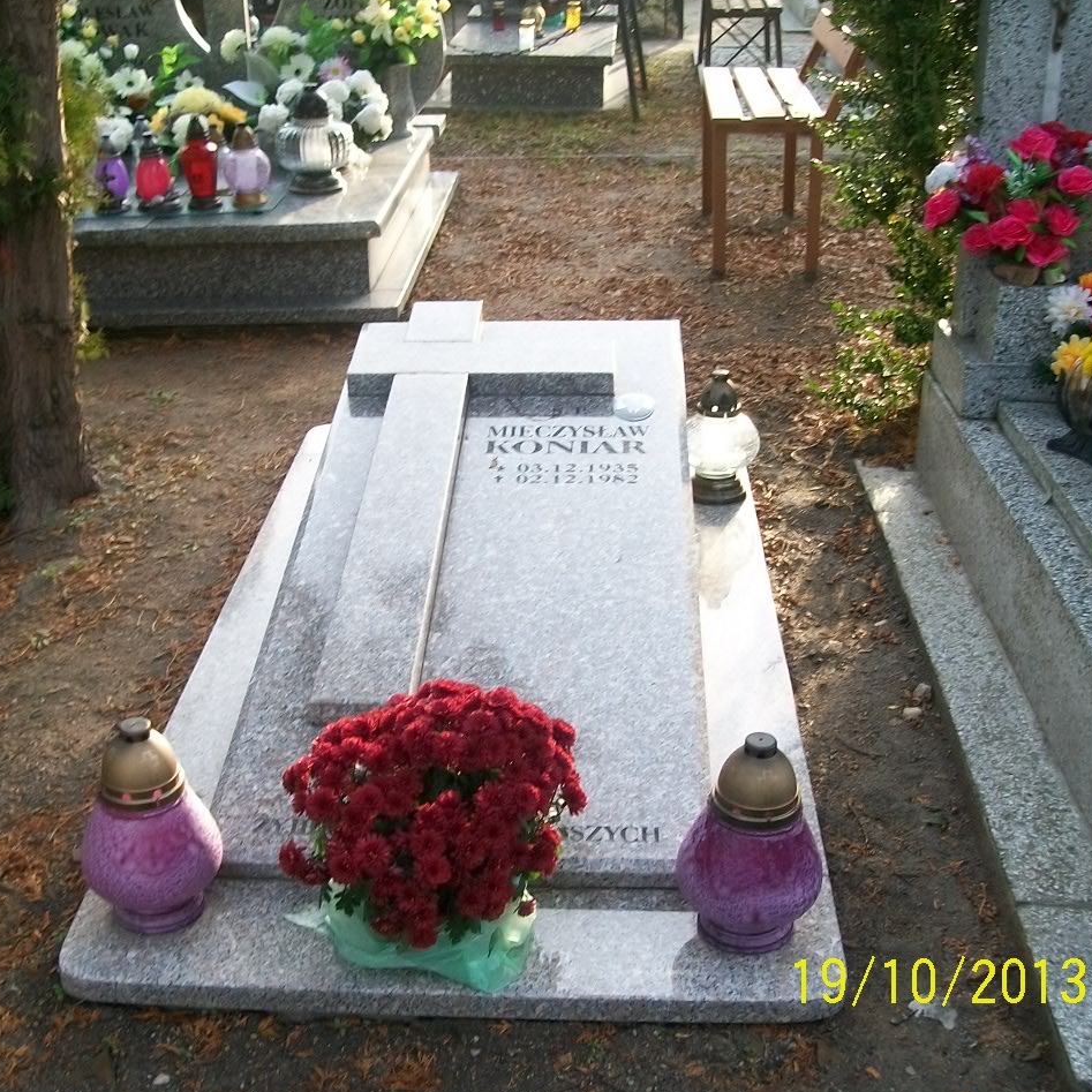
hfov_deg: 39.0
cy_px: 545
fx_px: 1535
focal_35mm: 43
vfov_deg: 39.2
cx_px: 424
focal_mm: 6
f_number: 2.7
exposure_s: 1/125
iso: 80
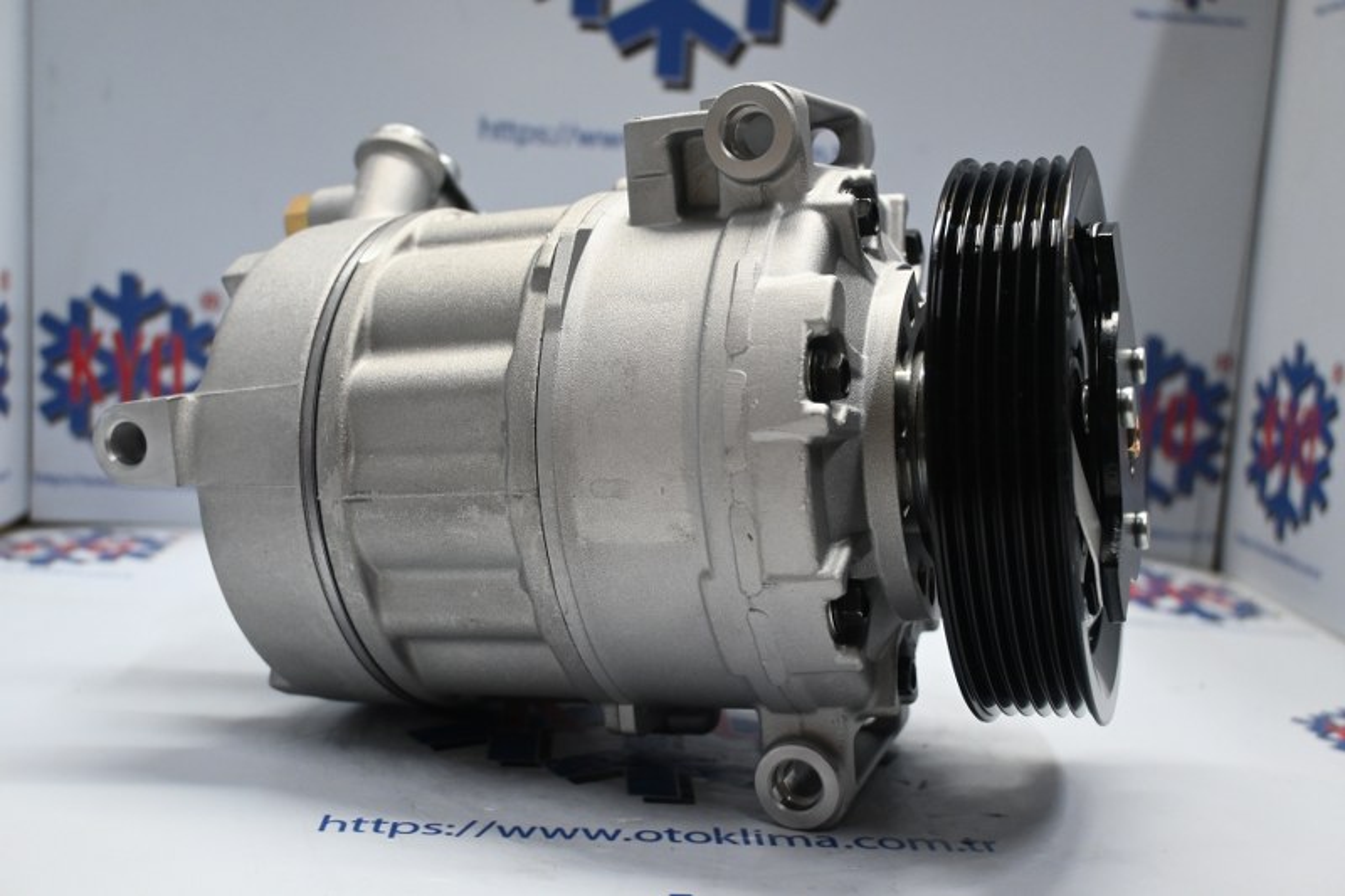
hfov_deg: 51.3
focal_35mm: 38
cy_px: 448
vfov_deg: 35.5
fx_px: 1401
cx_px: 672
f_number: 4.2
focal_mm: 25
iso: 1400
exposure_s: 1/125
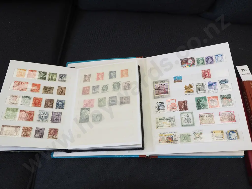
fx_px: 218
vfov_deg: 46.8
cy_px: 94
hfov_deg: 60.0
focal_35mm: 30
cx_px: 126
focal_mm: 15
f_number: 5.6
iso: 1600
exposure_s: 1/200
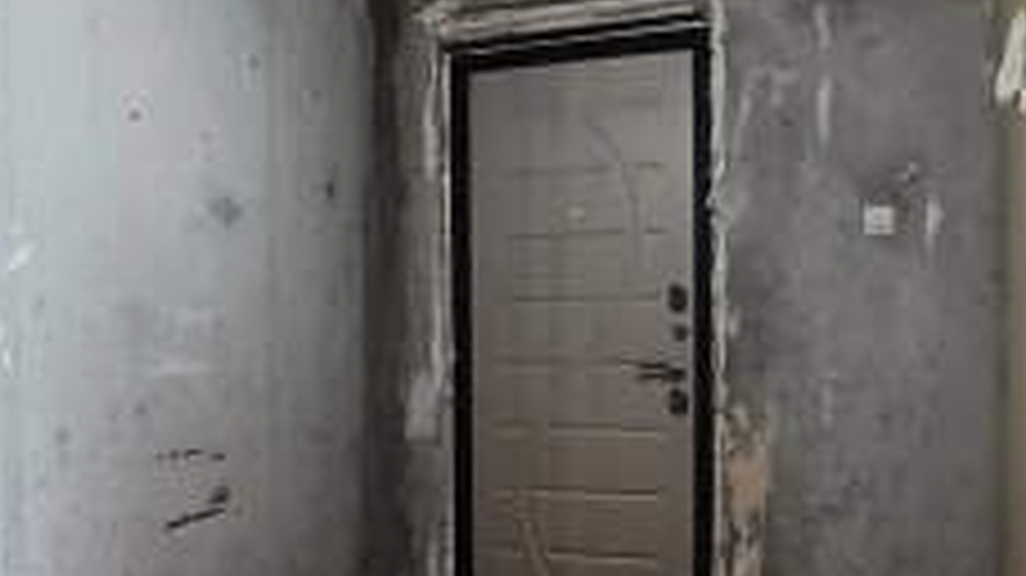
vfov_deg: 30.9
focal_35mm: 38
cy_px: 387
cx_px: 439
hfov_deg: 52.6
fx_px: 1033
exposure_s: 1/25
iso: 1070
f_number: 2.2
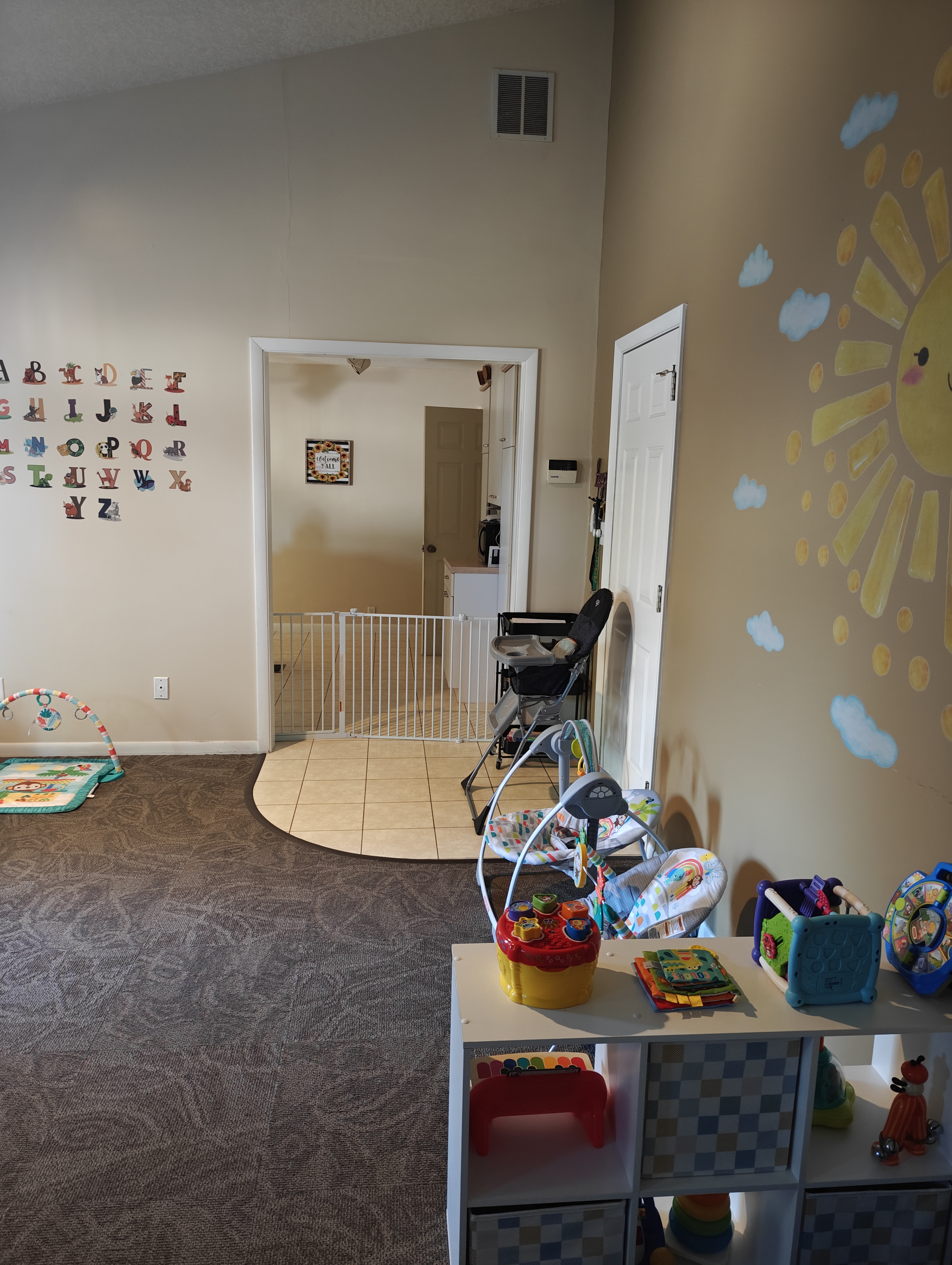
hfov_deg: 56.9
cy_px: 632
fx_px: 879
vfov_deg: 71.5
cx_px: 476
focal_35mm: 24
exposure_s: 1/30
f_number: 1.7
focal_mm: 6.06
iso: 1250
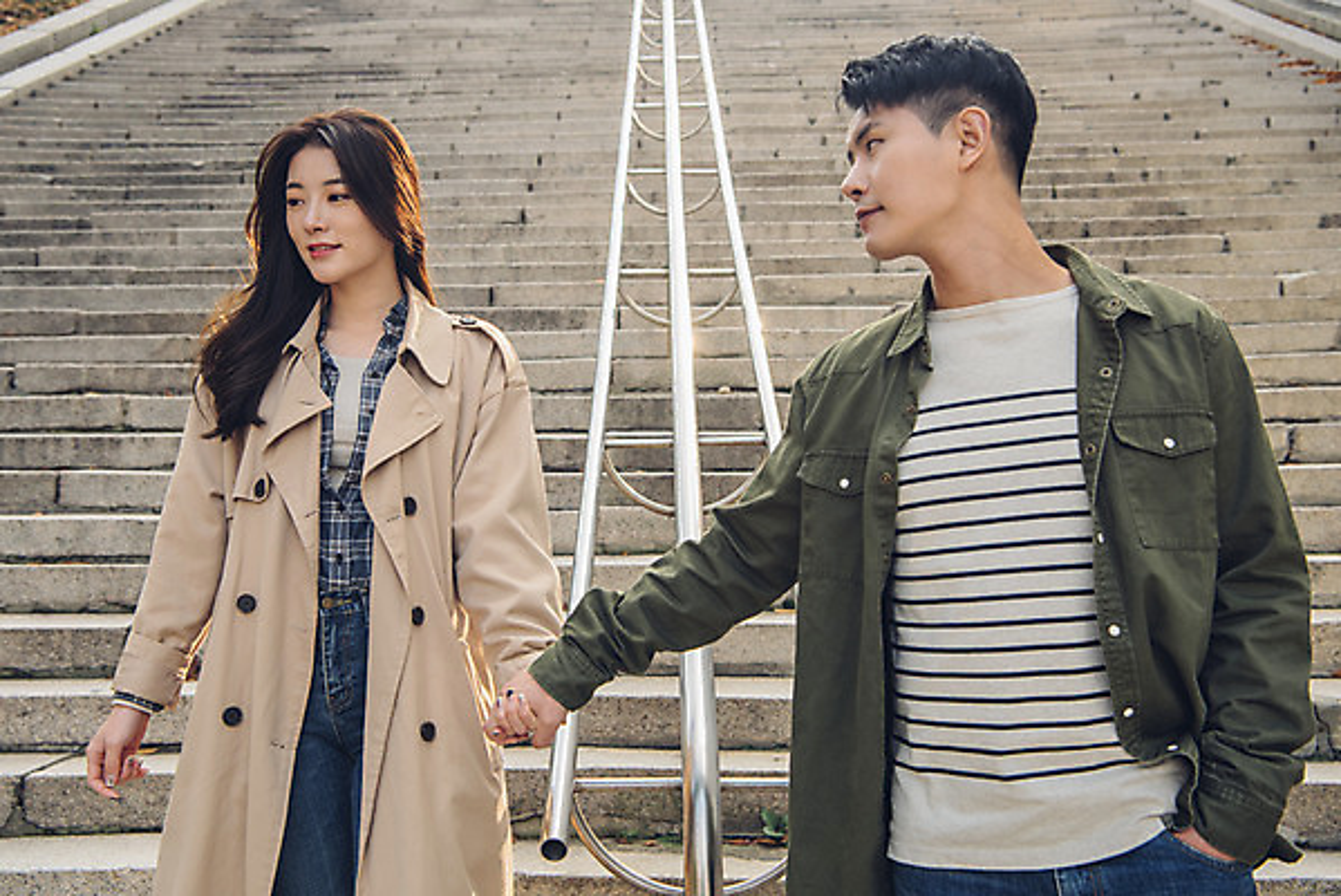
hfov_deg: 48.4
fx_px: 1491
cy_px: 448
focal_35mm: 40
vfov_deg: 33.4
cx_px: 670
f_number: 5
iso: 250
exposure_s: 1/320
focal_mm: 40
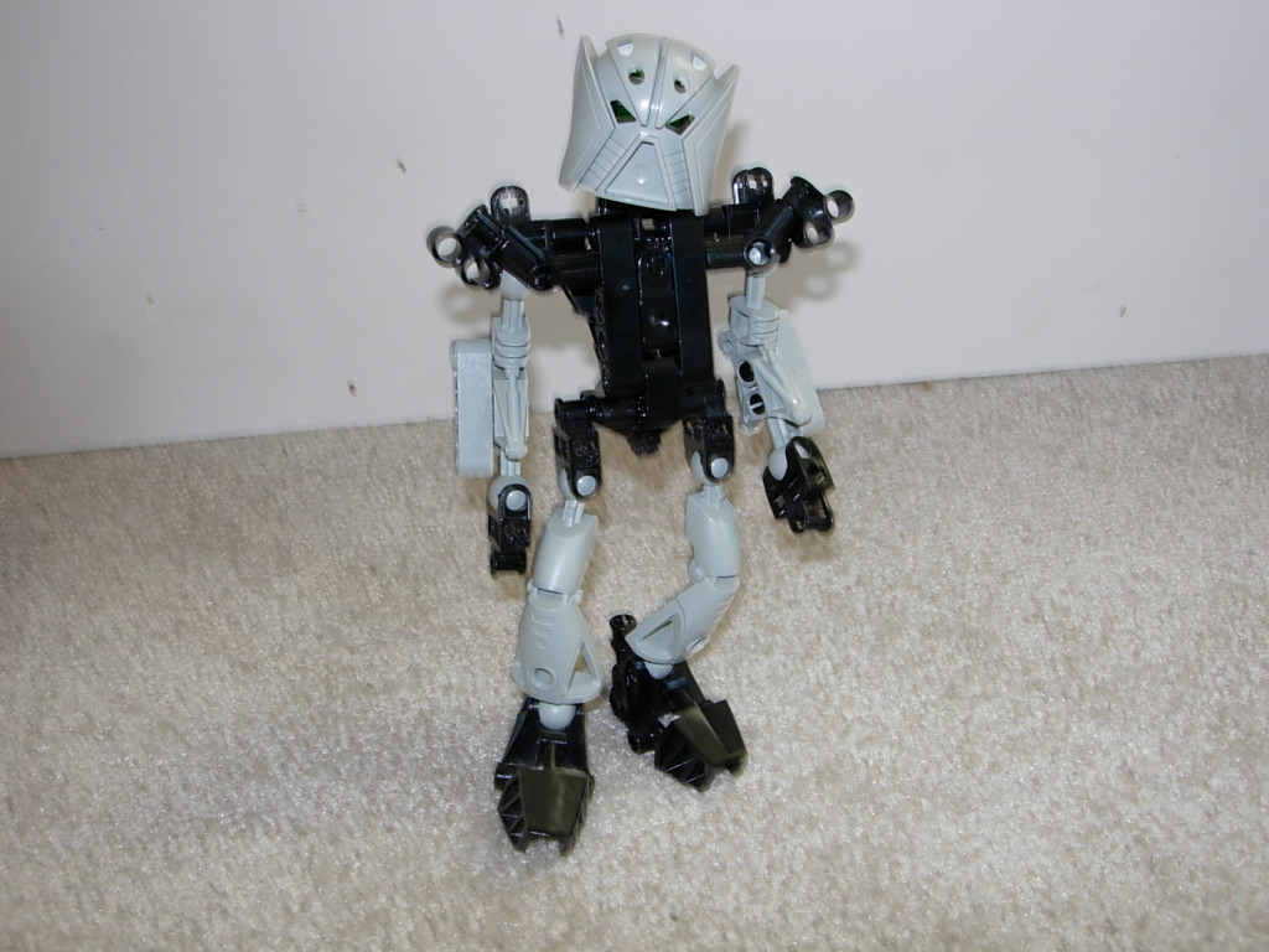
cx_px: 634
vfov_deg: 37.7
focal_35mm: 38
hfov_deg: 49.0
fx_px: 1393
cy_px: 476
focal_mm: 7.8
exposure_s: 1/6.5
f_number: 4.8
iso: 79
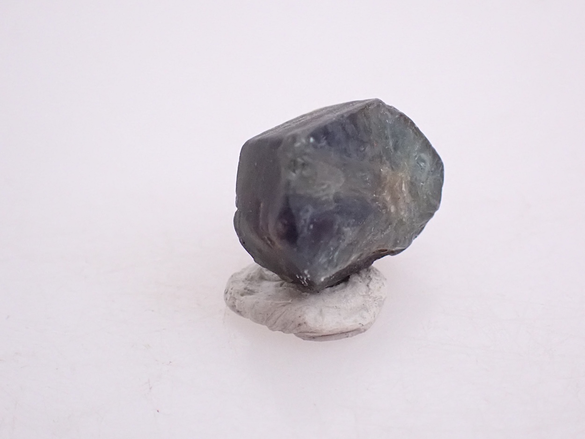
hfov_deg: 19.6
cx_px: 292
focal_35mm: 100
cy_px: 220
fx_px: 1690
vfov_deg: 14.8
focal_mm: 18
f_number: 4.9
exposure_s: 1/100
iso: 1600
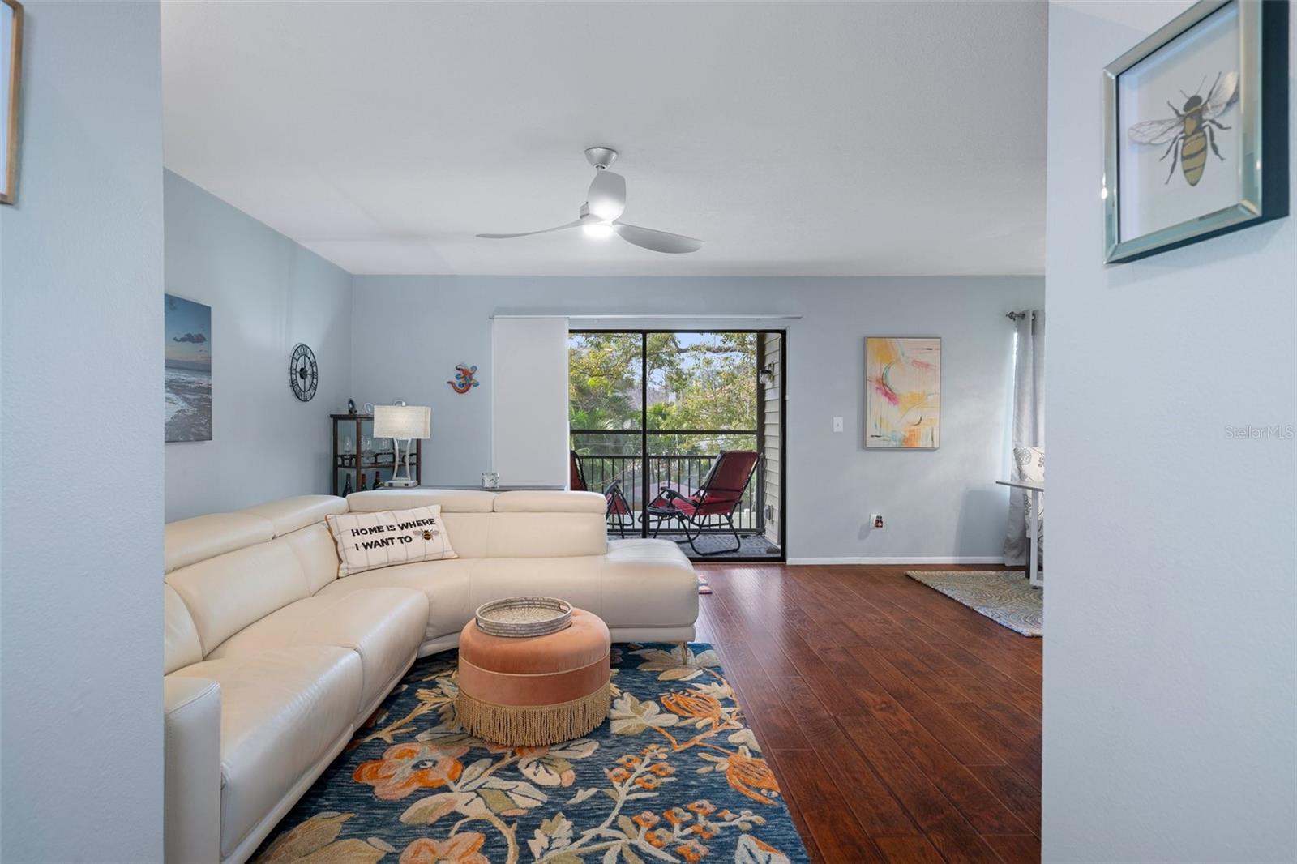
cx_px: 648
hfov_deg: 93.3
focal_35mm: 17
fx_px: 612
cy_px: 432
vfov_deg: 70.4
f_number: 8
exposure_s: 1/1.67
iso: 320
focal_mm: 17
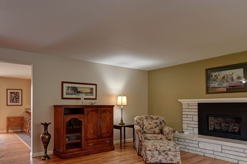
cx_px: 97
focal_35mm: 25
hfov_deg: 70.7
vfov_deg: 50.7
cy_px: 103
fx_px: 171
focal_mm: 14
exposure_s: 1/8
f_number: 8
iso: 400
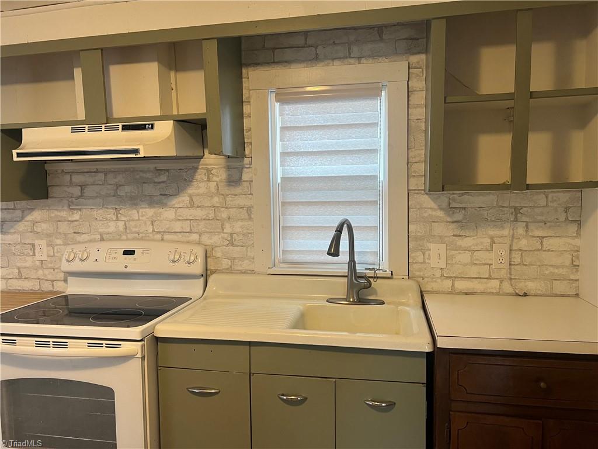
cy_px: 224
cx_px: 299
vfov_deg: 53.1
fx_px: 449
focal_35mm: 26
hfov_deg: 67.3
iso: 125
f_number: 1.5
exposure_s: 1/60
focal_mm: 5.7
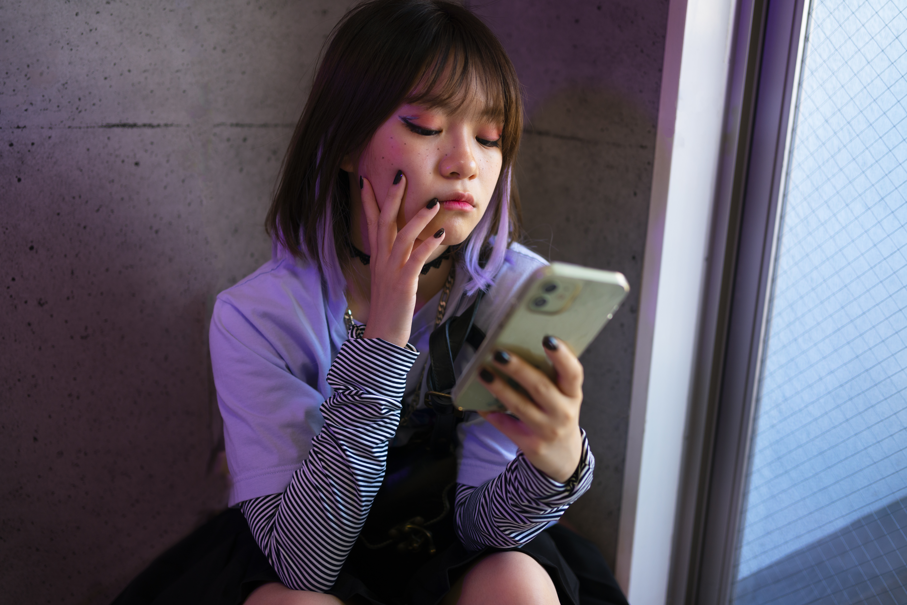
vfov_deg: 37.9
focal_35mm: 35
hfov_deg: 54.4
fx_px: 882
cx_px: 454
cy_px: 302
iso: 320
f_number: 2.2
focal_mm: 35
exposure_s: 1/200
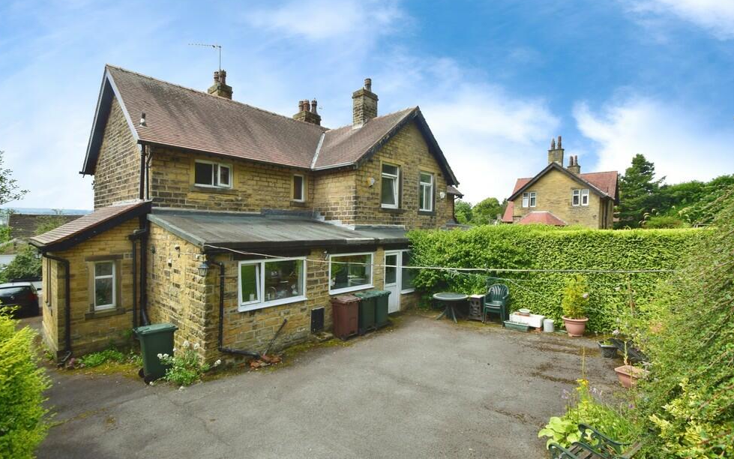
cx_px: 361
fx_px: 320
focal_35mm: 16
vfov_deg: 71.3
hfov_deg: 97.8
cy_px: 235
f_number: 11
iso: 400
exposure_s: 1/500
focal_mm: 10
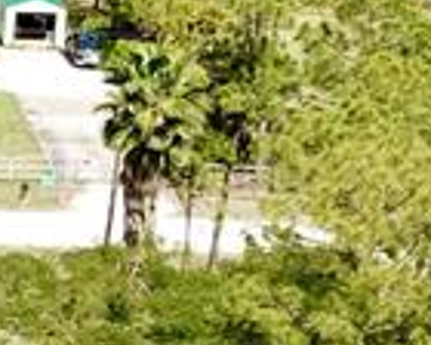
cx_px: -462
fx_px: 2360
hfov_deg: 9.7
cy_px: 456
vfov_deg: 8.2
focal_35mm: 185
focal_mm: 4.73
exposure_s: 1/844
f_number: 2.2
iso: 100
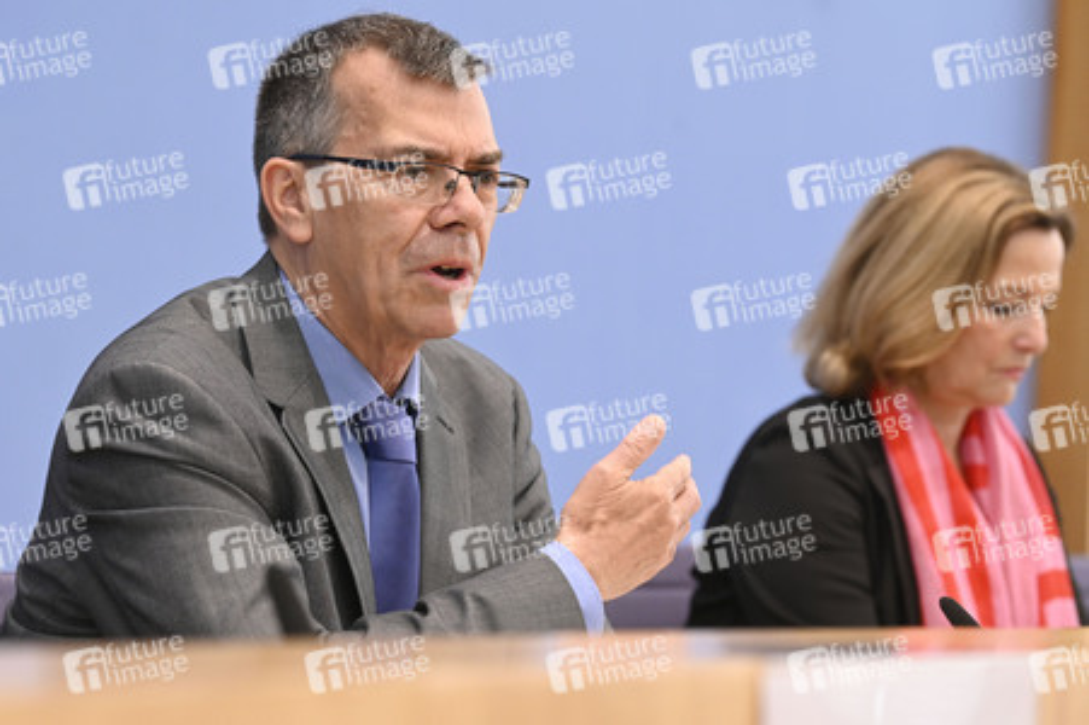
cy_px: 362
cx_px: 544
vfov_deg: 10.5
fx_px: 3930
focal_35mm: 130
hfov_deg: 15.8
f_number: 5
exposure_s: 1/500
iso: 3200
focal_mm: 130
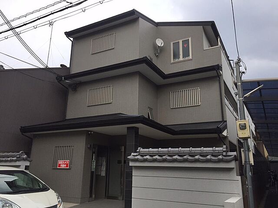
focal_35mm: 29
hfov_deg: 61.7
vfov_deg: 48.2
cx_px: 139
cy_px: 104
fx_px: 233
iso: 32
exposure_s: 1/694
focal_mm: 4.15
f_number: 2.2
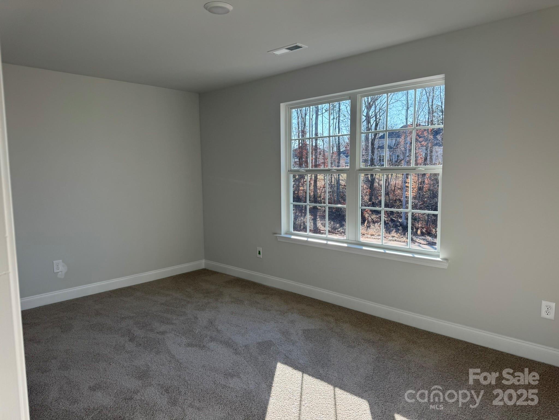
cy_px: 210
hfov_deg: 71.6
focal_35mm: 24
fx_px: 388
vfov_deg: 56.8
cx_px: 280
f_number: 1.78
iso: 80
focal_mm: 6.76
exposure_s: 1/430
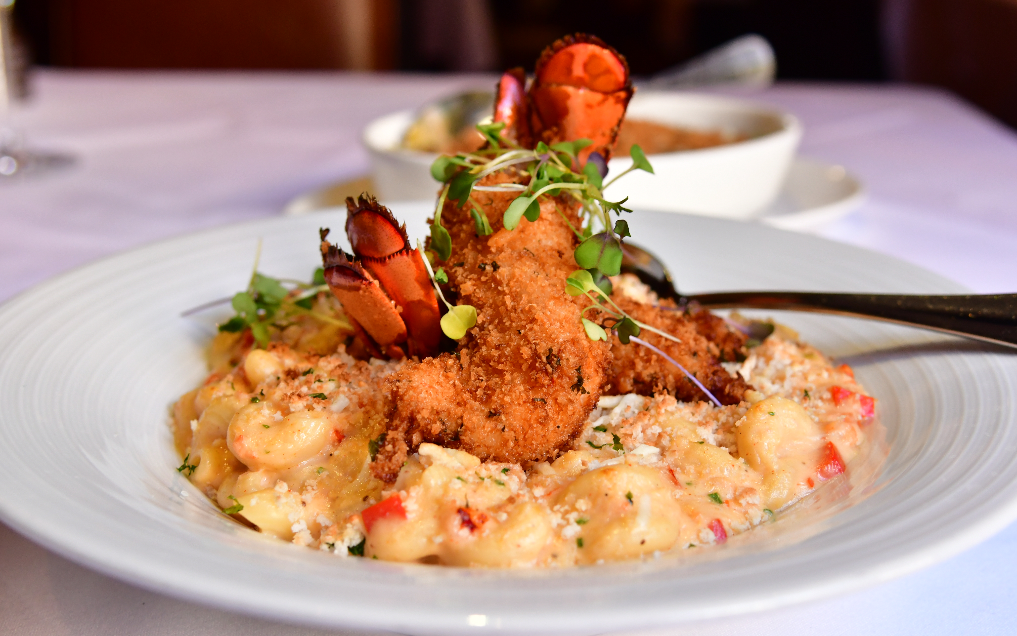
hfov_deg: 38.9
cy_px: 297
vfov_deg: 24.9
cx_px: 509
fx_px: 1441
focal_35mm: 52
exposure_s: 1/60
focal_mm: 34
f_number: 4.5
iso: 800
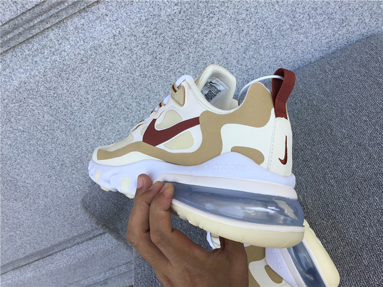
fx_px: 343
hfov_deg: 58.4
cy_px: 144
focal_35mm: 31
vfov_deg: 45.4
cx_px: 192
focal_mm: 3.3
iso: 25
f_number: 2.4
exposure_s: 1/360
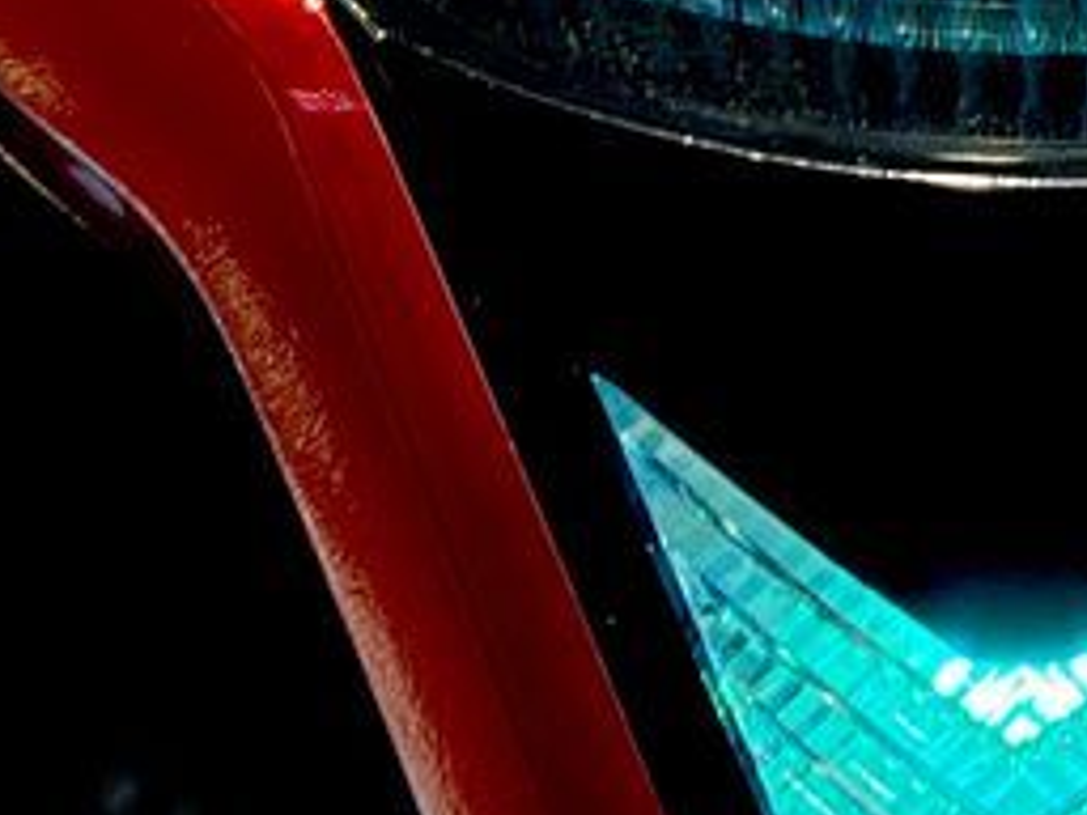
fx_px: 3831
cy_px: -896
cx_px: 1032
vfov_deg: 10.9
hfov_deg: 15.9
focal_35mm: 122
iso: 64
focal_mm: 4.25
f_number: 1.8
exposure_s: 1/50
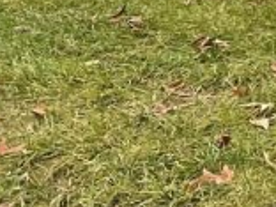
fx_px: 1595
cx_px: 727
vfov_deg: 6.6
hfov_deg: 8.7
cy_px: -472
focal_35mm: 200
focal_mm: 5.7
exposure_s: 1/121
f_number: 1.5
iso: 100
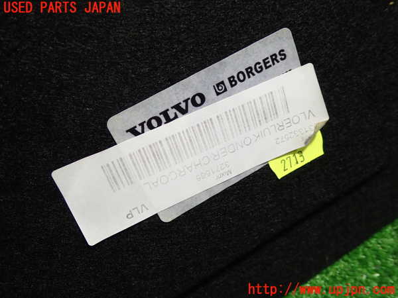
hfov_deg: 60.0
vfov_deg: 46.8
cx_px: 199
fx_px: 345
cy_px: 149
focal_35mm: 30
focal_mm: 5.4
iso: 200
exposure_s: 1/30
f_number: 2.3
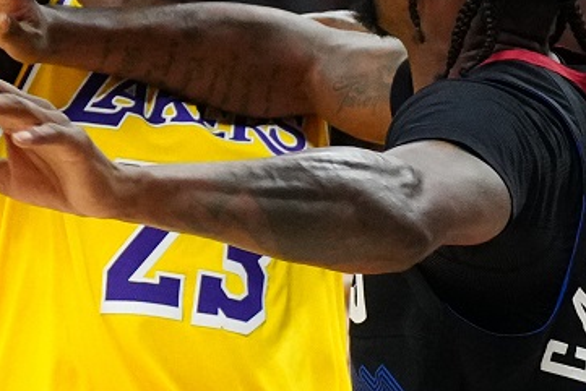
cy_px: 299
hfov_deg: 4.4
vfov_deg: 3.0
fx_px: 7572
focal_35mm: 465
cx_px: 414
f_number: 2.8
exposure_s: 1/2500
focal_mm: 70
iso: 5000
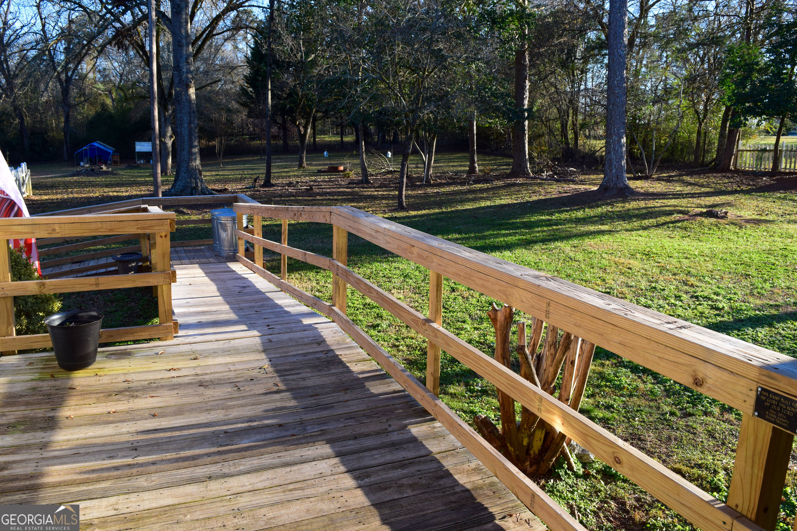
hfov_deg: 67.4
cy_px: 266
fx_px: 598
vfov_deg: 47.9
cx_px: 398
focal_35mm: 27
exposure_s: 1/160
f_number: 9
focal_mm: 18
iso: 400
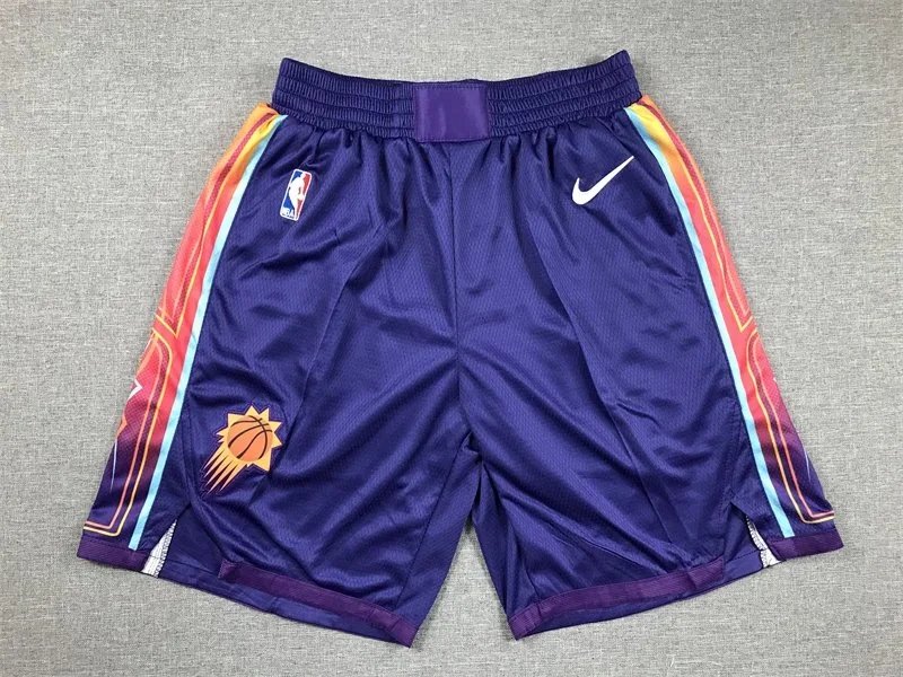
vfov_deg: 49.7
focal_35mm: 28
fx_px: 730
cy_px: 338
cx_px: 452
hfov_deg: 63.4
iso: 20
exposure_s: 1/33
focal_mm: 3.99
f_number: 1.8
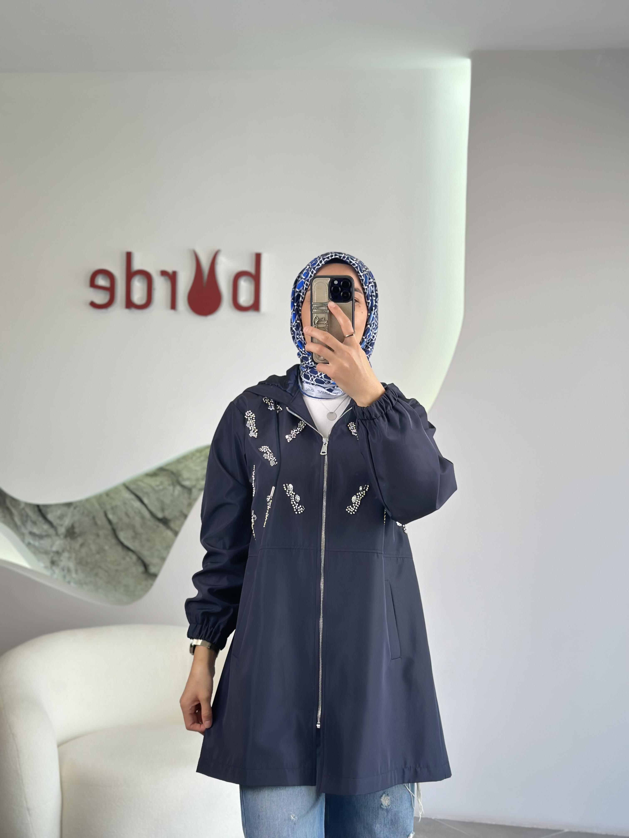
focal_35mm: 48
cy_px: 419
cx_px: 314
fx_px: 1163
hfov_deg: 30.3
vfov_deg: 39.7
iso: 64
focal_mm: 6.86
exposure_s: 1/119
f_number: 1.78
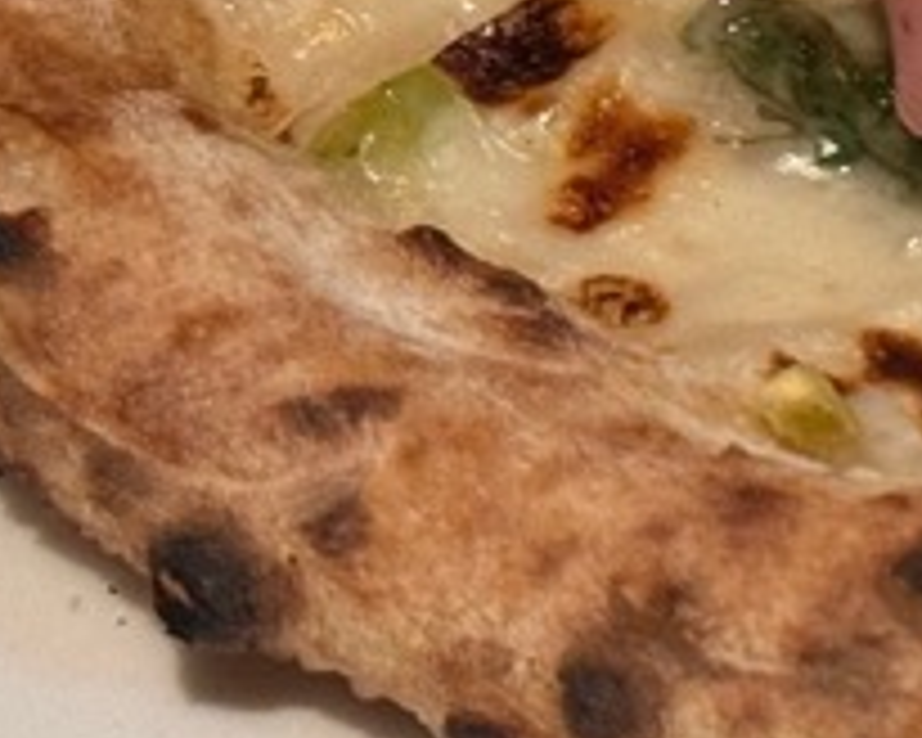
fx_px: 6385
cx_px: 2055
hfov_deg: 7.8
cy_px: -140
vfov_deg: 6.6
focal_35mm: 234
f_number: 1.78
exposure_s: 1/50
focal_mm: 6.76
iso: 250
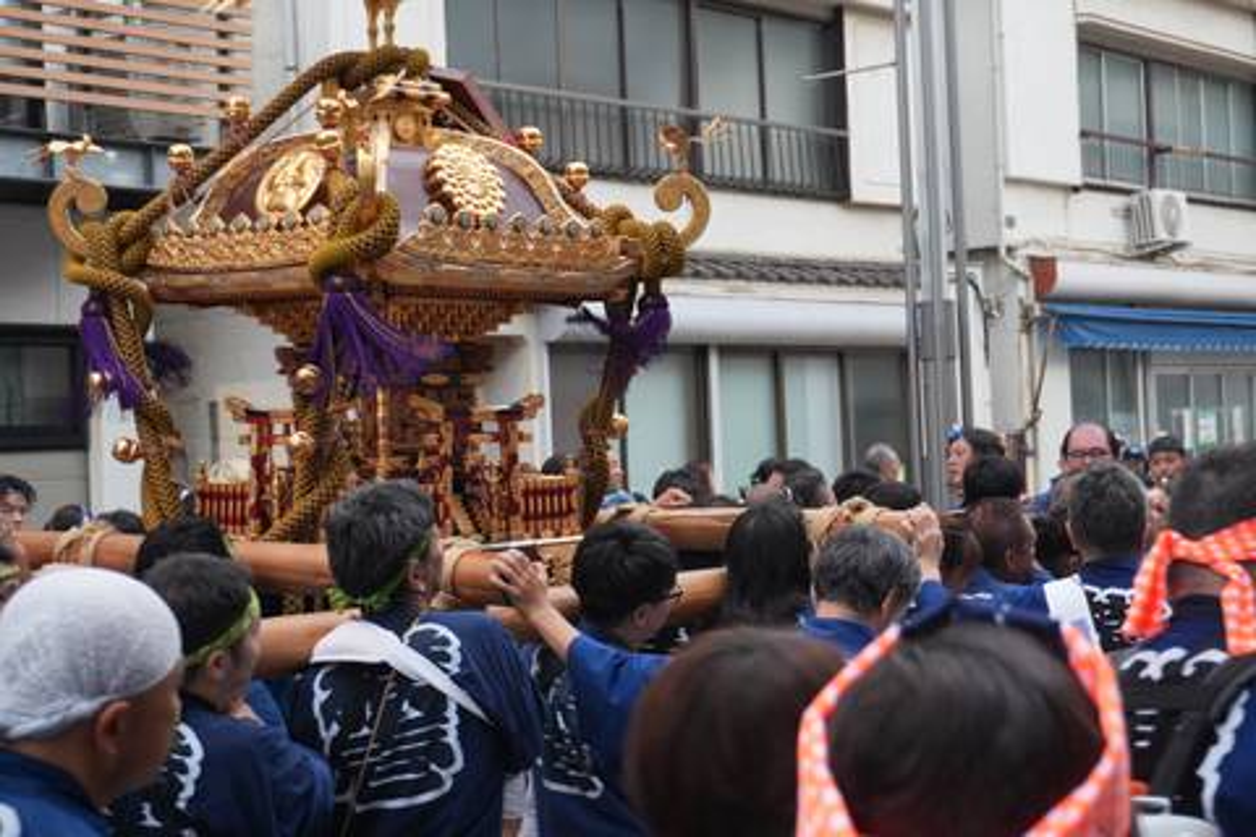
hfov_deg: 35.1
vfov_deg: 23.8
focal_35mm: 57
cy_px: 418
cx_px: 628
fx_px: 1989
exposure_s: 1/60
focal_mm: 38
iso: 100
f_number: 5.6
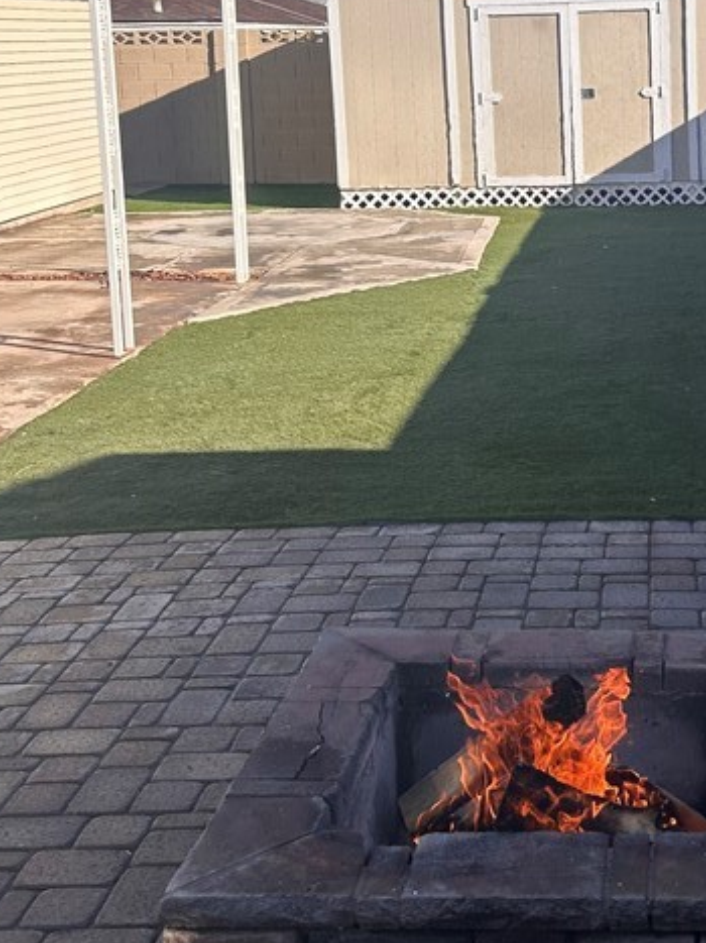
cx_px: 615
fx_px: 1551
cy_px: 265
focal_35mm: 57
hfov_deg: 25.0
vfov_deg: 33.3
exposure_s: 1/3257
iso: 50
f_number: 1.5
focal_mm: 5.7
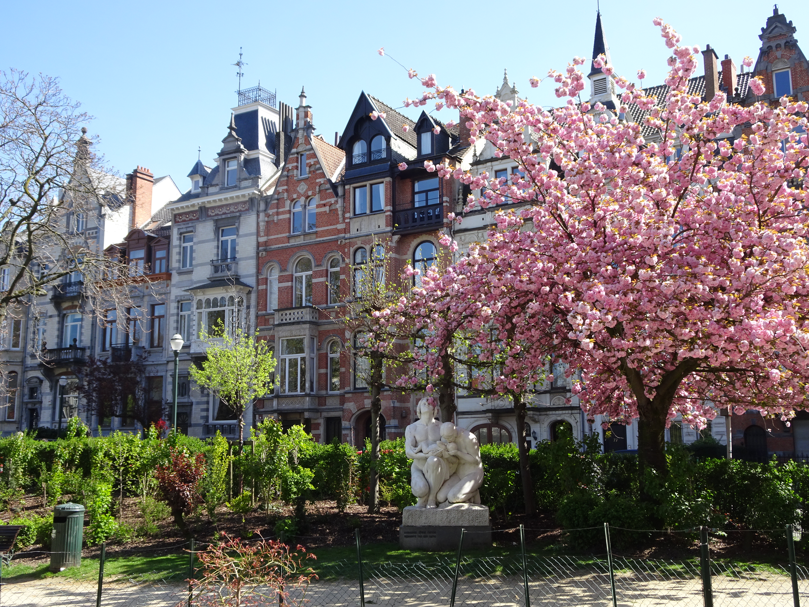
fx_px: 865
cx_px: 404
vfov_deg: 38.7
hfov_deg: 50.1
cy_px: 304
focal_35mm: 37
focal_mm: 6.37
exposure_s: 1/250
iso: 80
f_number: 4
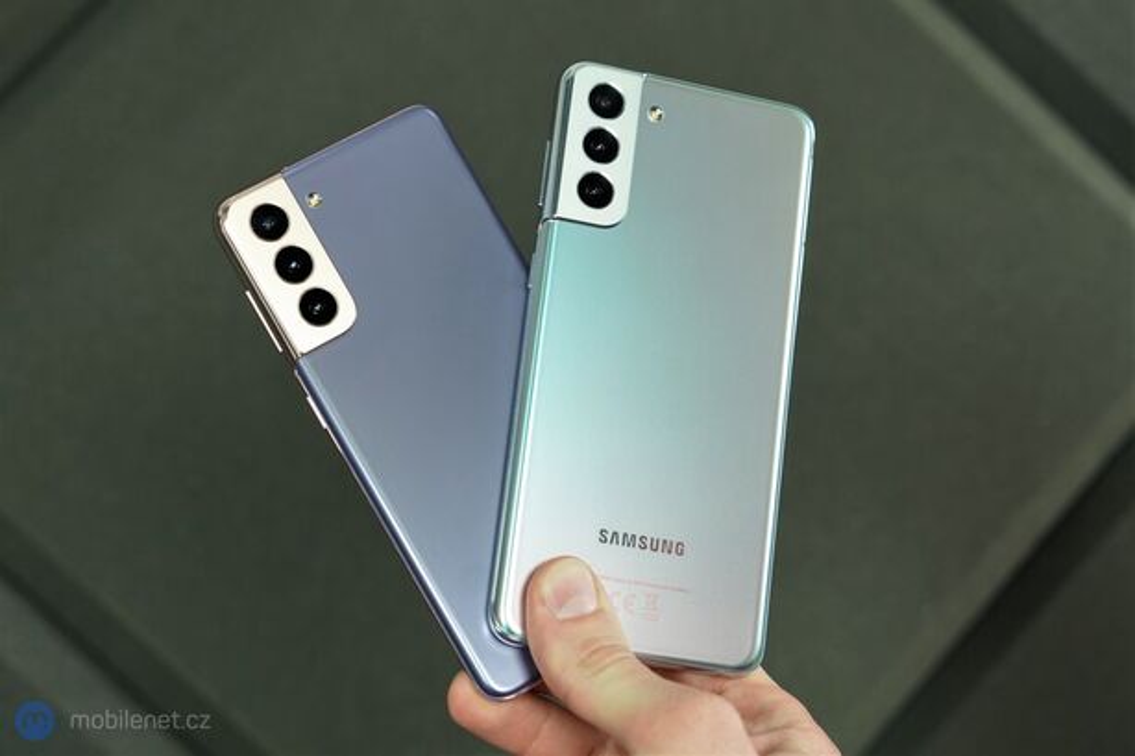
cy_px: 378
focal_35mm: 48
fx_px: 1513
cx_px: 568
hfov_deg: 41.1
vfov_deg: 28.1
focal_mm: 48
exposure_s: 1/100
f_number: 4.5
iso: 1000
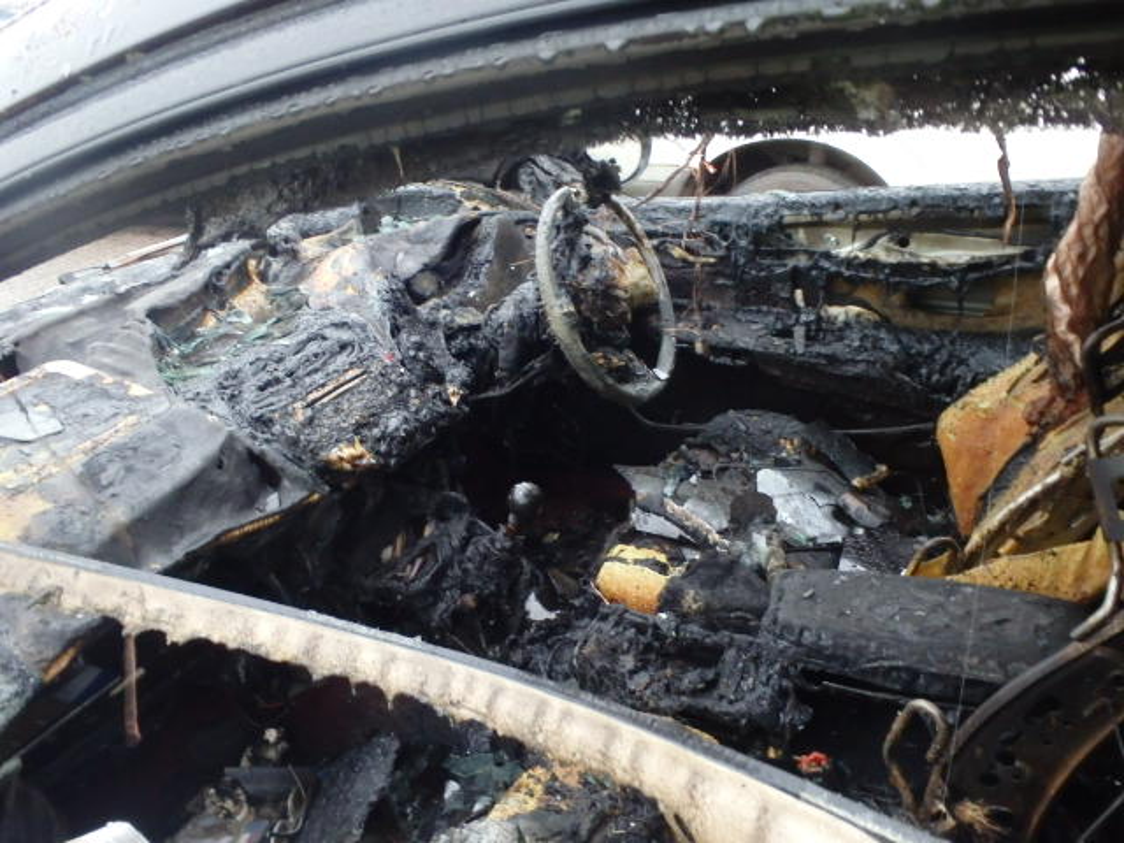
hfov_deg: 63.4
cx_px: 562
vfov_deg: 49.7
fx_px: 909
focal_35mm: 28
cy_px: 422
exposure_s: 1/8
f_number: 3.9
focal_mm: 5
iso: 800
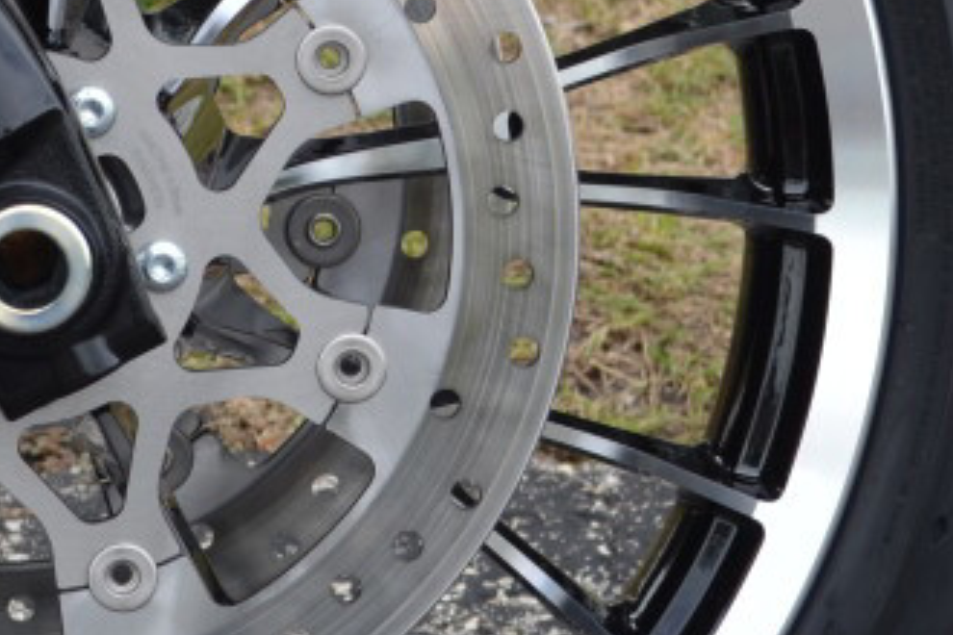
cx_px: 14
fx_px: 6062
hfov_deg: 8.9
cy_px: 139
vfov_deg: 6.0
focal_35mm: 229
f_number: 7.1
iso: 100
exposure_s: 1/200
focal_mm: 42
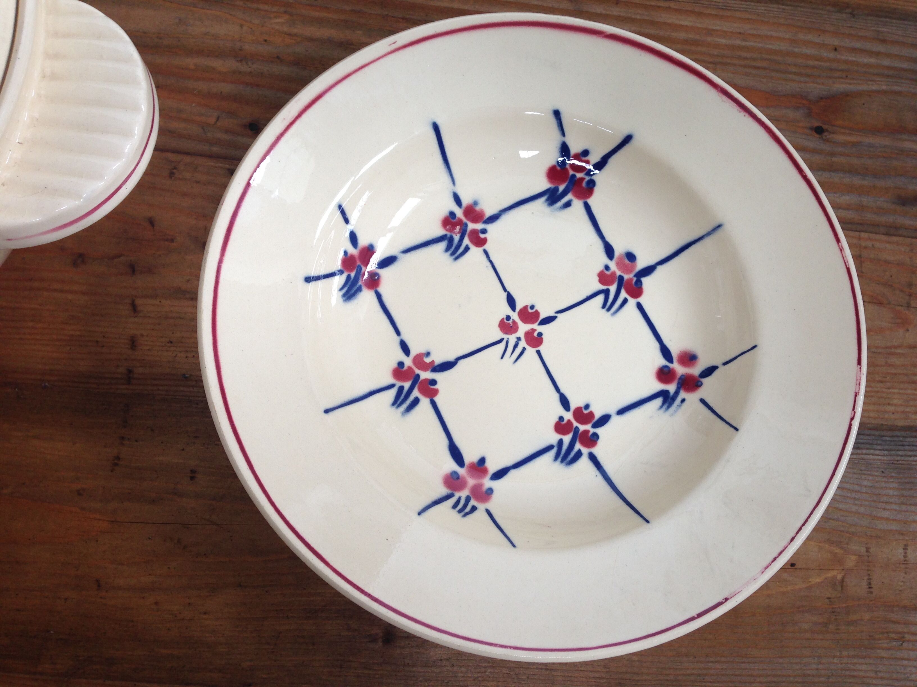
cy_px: 344
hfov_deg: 55.4
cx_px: 458
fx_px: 874
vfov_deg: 42.9
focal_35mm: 33
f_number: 2.4
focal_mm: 4.12
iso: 50
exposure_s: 1/30
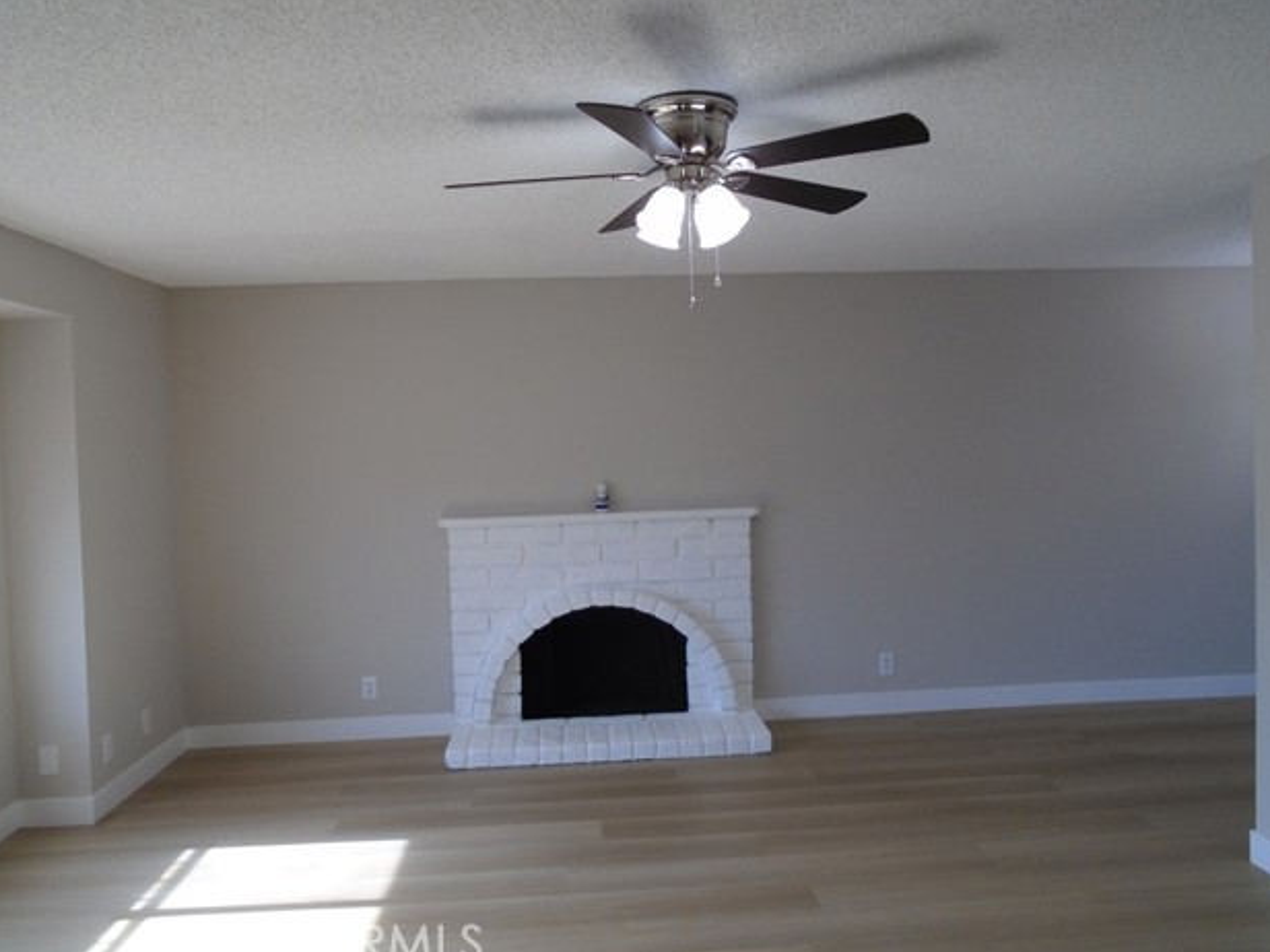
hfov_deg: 65.3
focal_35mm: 27
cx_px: 639
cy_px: 478
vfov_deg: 51.4
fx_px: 991
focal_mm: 4.6
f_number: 3.2
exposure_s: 1/60
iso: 100
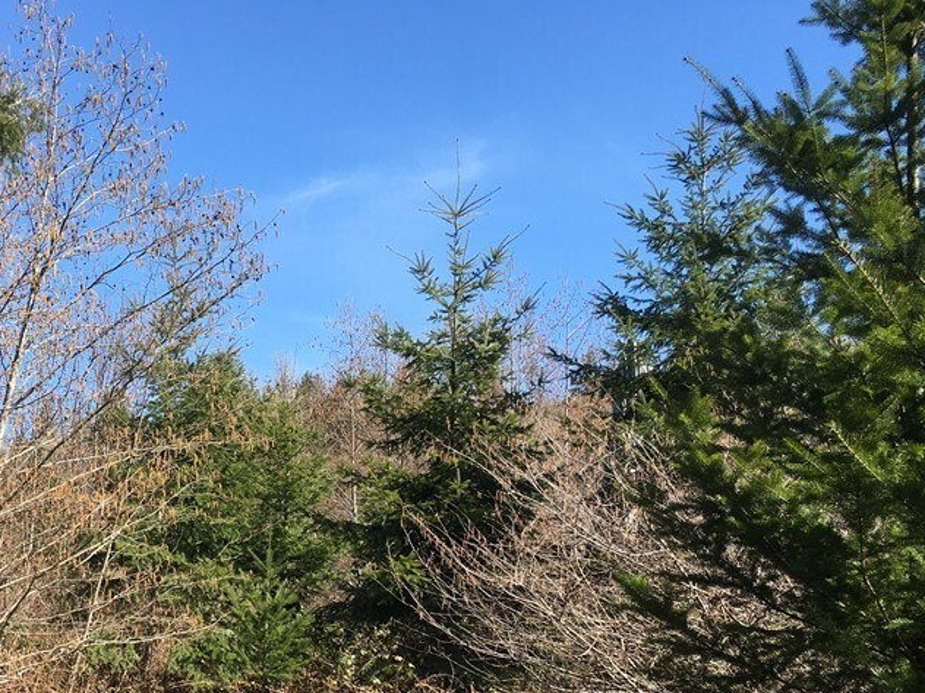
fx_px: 1256
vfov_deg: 30.2
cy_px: 542
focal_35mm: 47
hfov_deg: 38.8
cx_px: 177
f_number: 2.2
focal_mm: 4.15
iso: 25
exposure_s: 1/718
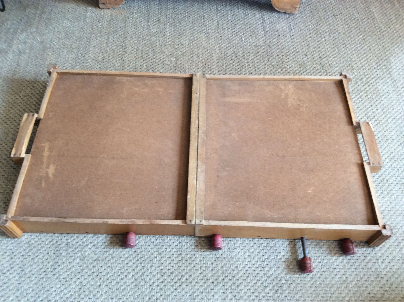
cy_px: 151
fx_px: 373
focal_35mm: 32
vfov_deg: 44.1
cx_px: 202
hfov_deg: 56.9
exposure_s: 1/25
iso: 64
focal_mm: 3.3
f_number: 2.4
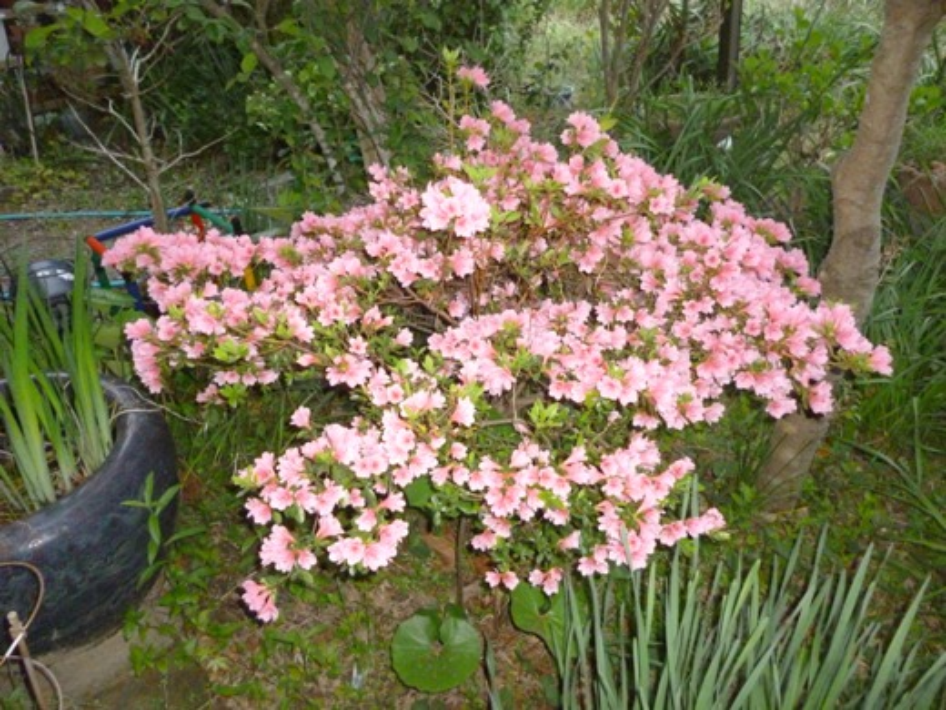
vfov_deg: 49.7
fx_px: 765
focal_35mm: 28
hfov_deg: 63.4
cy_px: 355
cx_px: 473
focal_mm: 5
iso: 640
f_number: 3.1
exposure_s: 1/60
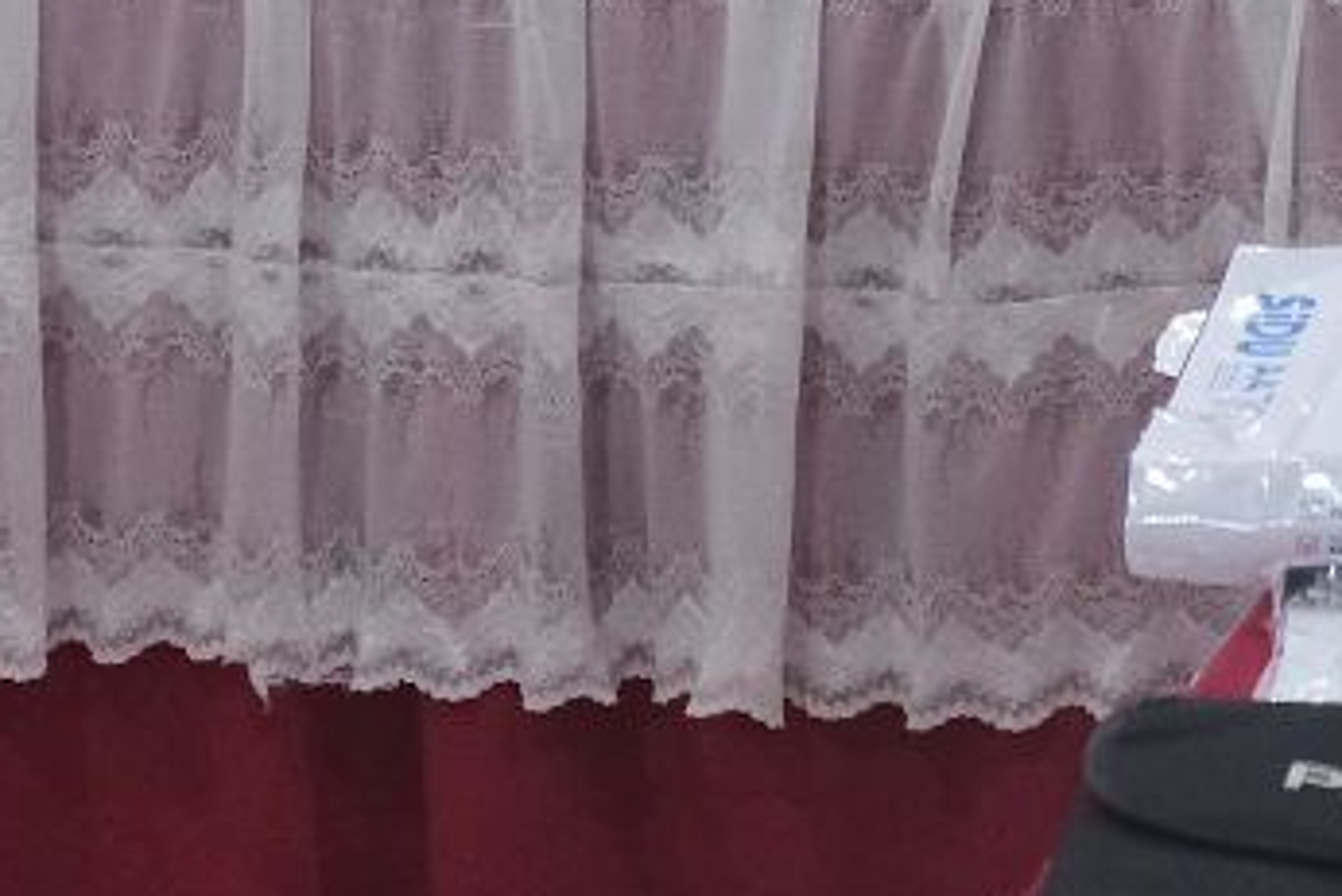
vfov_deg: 3.7
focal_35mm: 374
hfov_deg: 5.5
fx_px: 13947
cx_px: 4
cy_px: -419
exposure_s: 1/60
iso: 2500
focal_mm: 55
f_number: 4
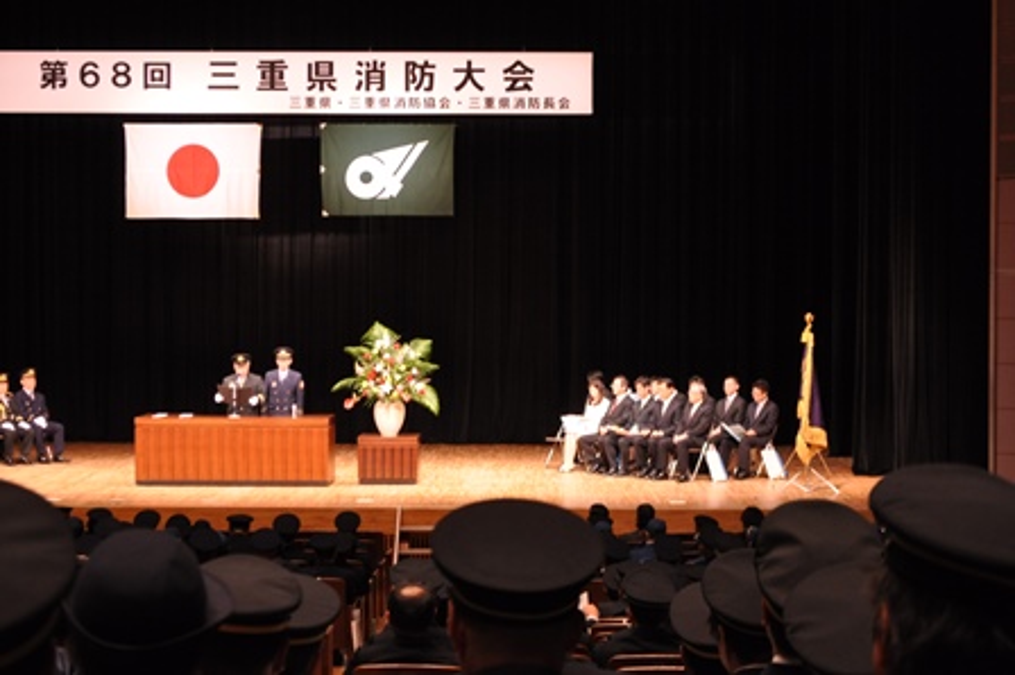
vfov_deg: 16.5
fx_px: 2324
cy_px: 338
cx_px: 508
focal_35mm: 82
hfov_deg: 24.6
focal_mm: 55
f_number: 5.6
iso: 800
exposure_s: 1/13
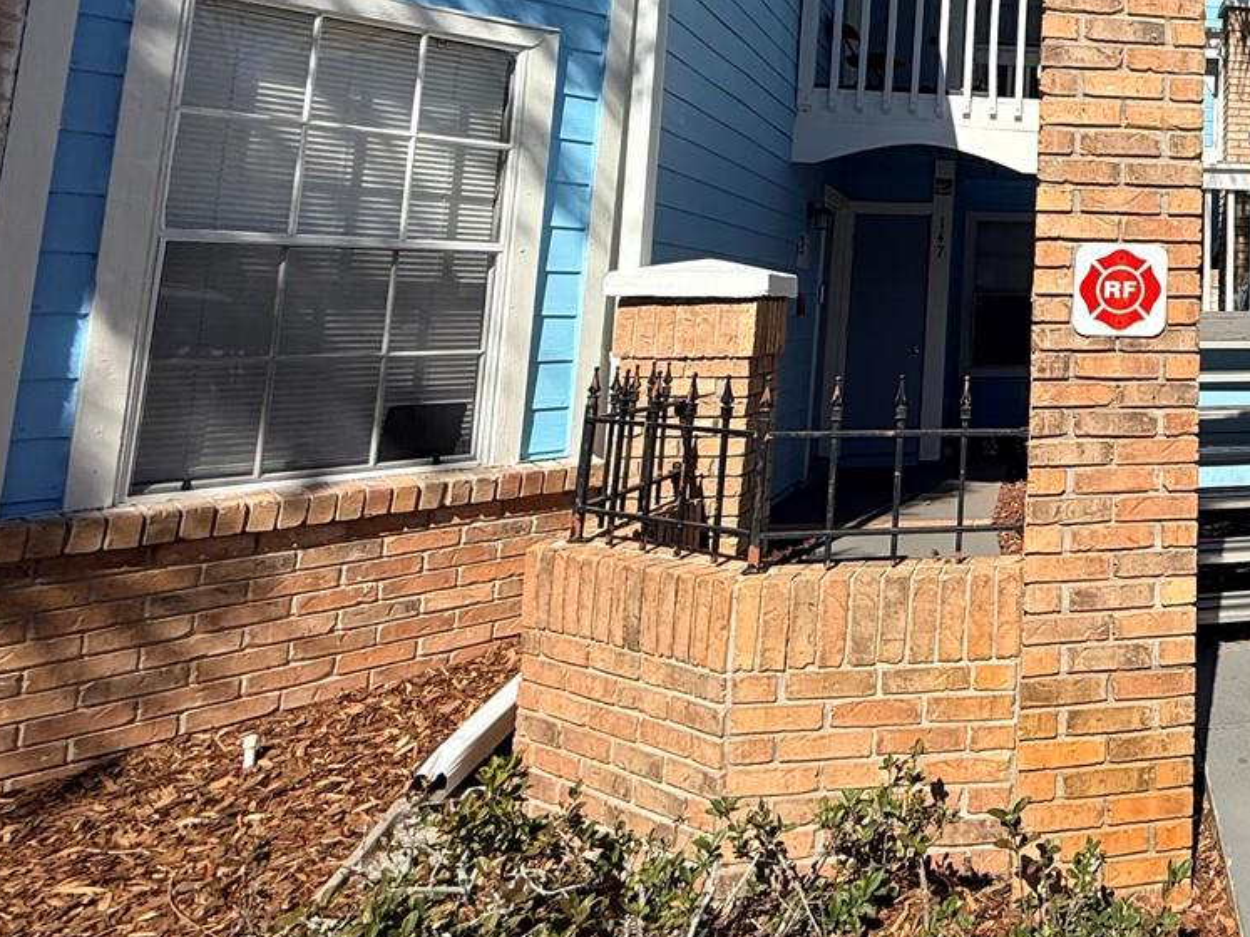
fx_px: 1083
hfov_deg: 46.9
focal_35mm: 30
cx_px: 1320
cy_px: 171
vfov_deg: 44.2
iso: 50
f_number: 2.2
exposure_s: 1/2976
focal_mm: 2.22
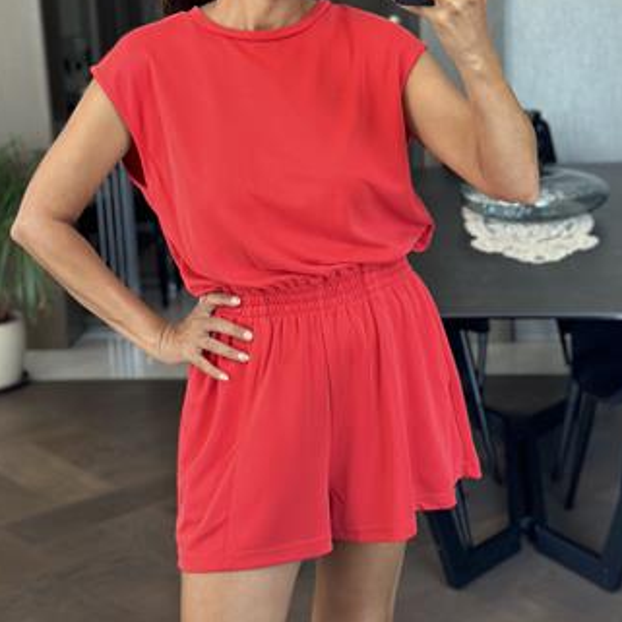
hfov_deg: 25.7
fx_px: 1362
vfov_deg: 25.5
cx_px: 327
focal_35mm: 67
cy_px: 188
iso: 125
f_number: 1.78
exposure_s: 1/117
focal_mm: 6.86
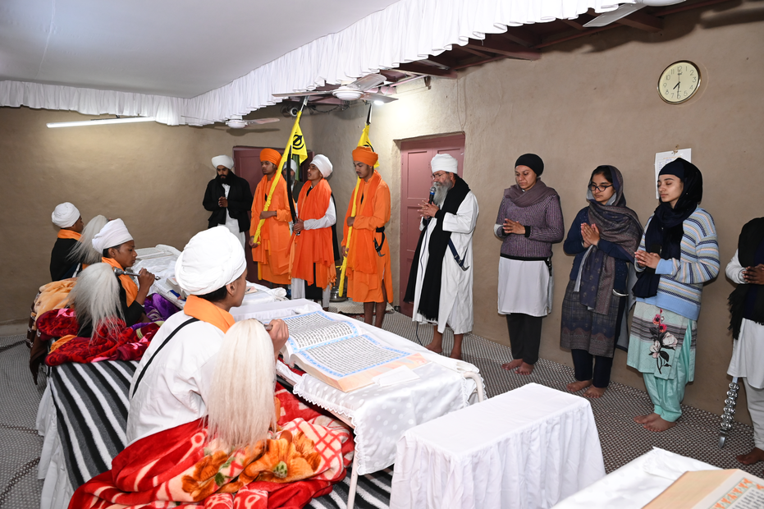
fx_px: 509
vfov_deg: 53.1
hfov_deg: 73.8
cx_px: 382
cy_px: 254
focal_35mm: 24
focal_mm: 24
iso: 2500
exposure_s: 1/100
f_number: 5.6
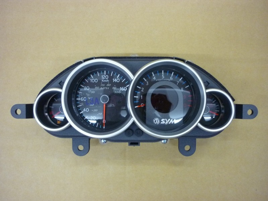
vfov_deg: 42.9
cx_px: 134
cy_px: 100
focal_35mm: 33
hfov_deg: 55.4
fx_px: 255
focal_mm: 5.5
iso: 400
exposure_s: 1/15
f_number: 2.8
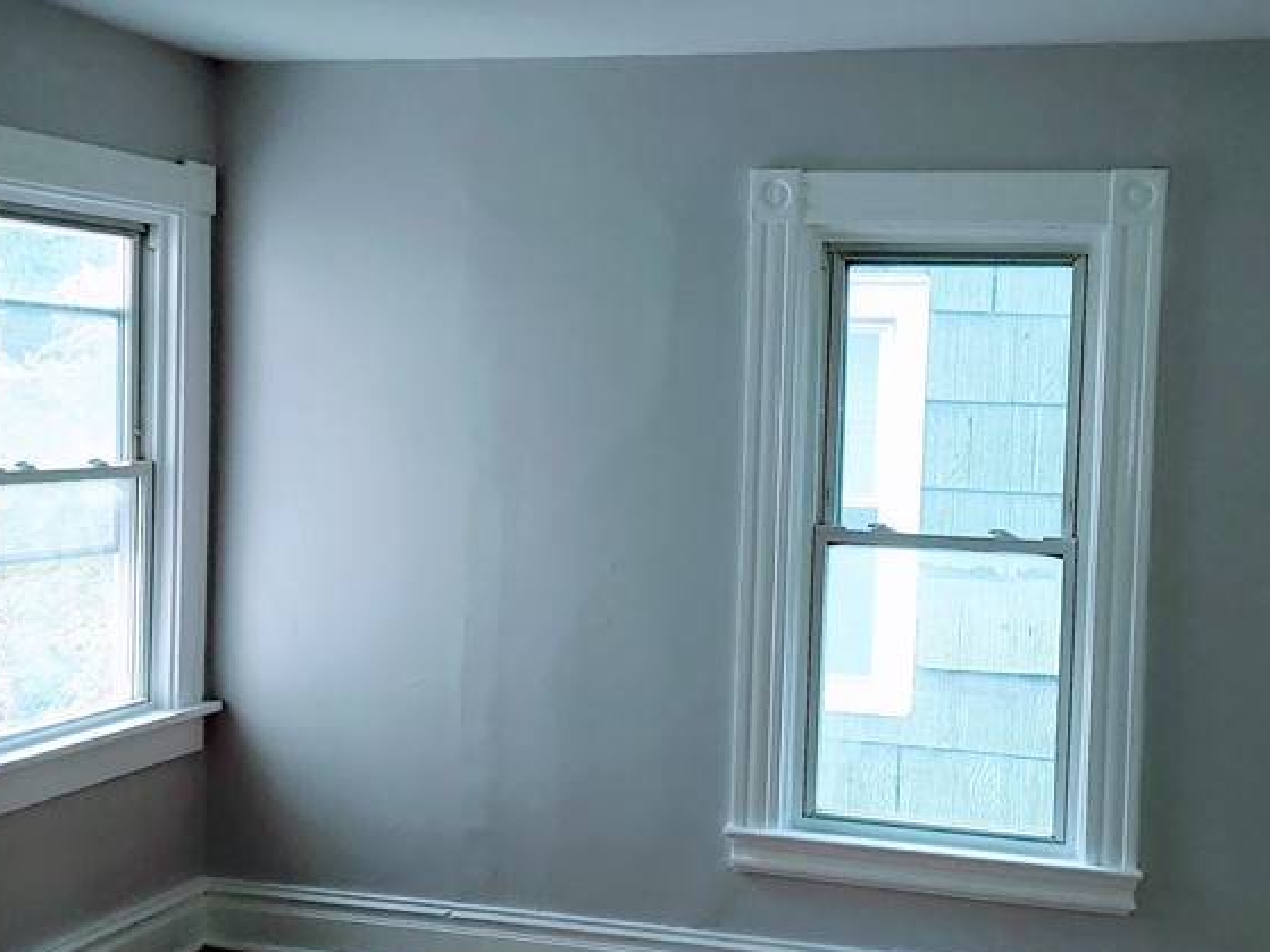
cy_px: 509
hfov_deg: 42.6
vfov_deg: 32.9
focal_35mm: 44
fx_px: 1614
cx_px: 807
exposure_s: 1/60
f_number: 1.8
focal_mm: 4.6
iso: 250
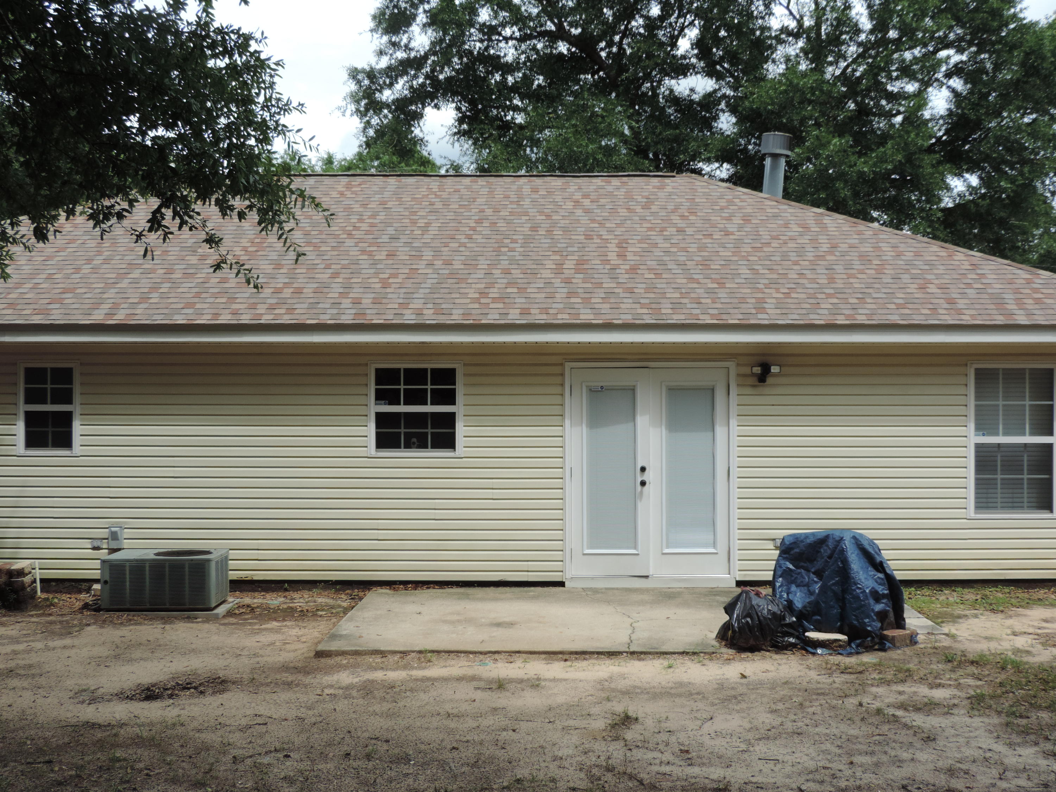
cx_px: 528
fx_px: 1220
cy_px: 396
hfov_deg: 46.8
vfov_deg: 36.0
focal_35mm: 40
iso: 80
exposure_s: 1/640
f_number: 3.3
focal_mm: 7.1
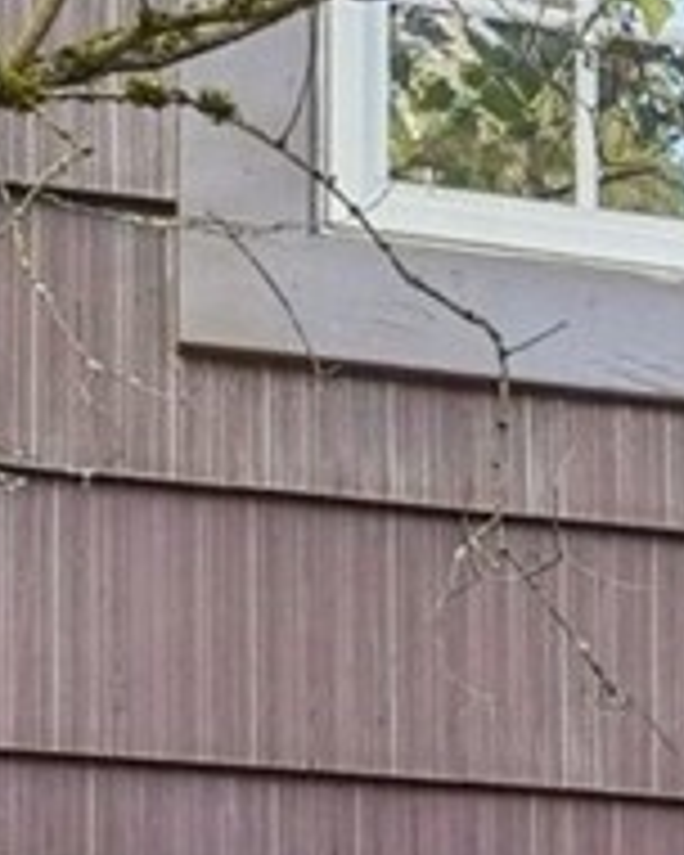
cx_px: 1676
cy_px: 1532
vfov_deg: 13.0
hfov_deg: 10.0
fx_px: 3391
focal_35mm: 134
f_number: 8
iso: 1600
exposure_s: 1/40
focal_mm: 16
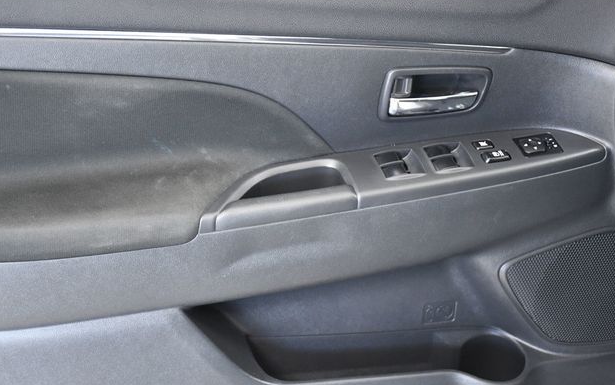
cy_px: 183
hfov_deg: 29.0
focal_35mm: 71
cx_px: 300
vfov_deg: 18.4
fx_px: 1191
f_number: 4.5
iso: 2500
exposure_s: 1/80
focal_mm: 45
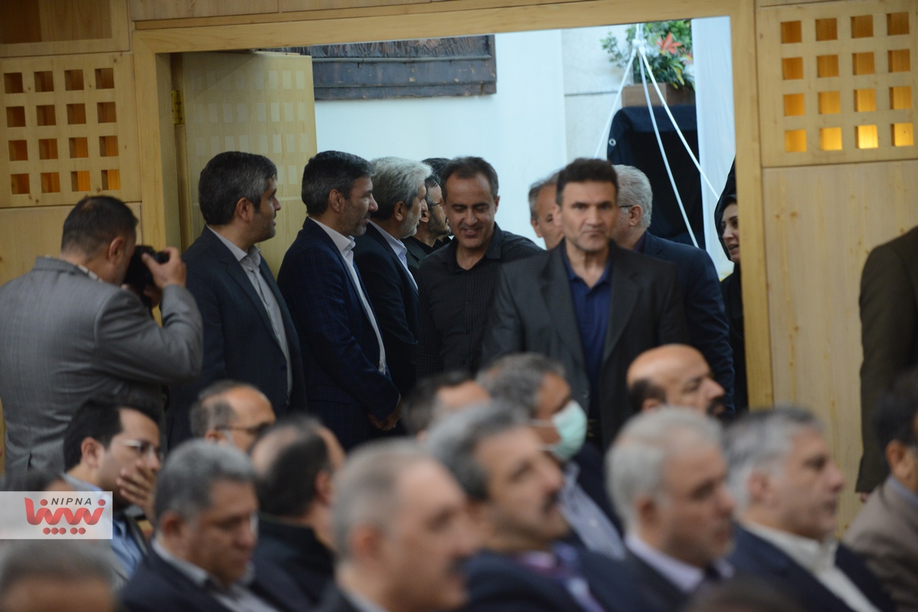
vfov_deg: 8.6
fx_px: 4081
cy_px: 306
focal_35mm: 160
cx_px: 459
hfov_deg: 12.8
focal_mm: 160
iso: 2500
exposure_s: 1/100
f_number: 2.8
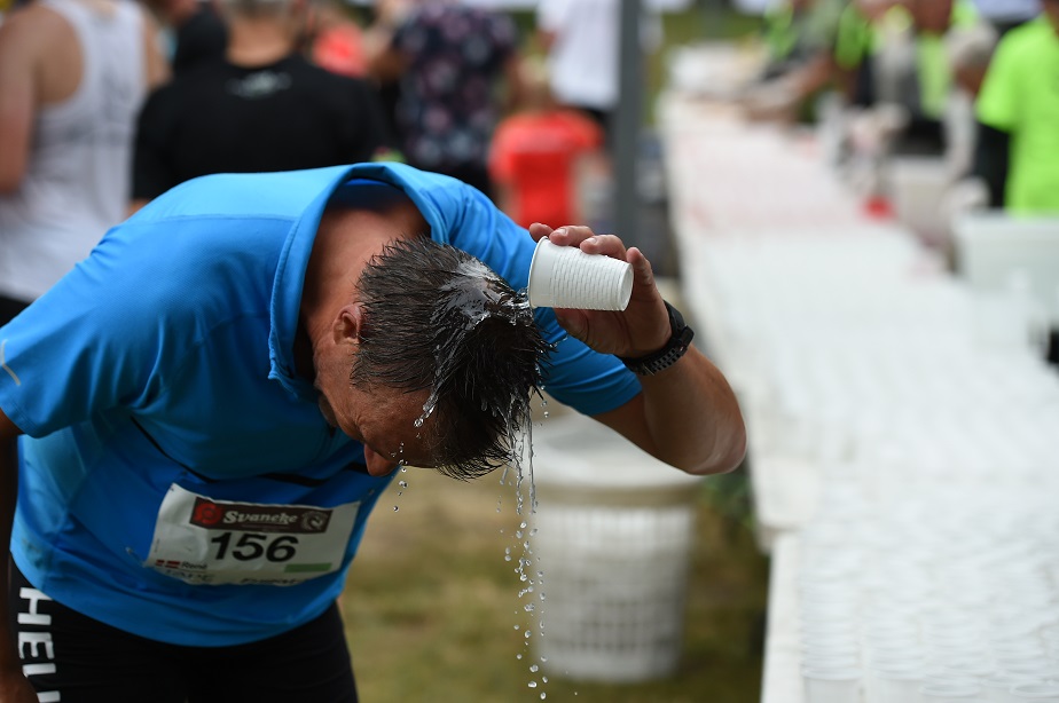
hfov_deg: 16.8
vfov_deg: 11.2
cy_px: 352
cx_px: 530
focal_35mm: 122
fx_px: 3585
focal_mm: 122
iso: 1000
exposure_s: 1/1600
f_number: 4
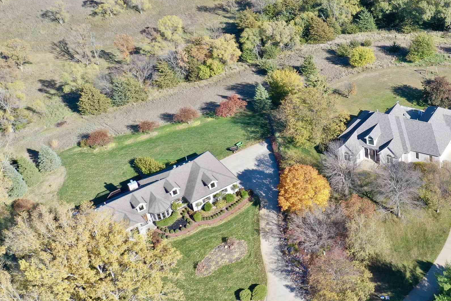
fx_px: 676
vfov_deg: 24.9
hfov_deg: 34.2
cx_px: 431
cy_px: 96
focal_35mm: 54
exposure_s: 1/320
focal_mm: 10.26
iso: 100
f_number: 5
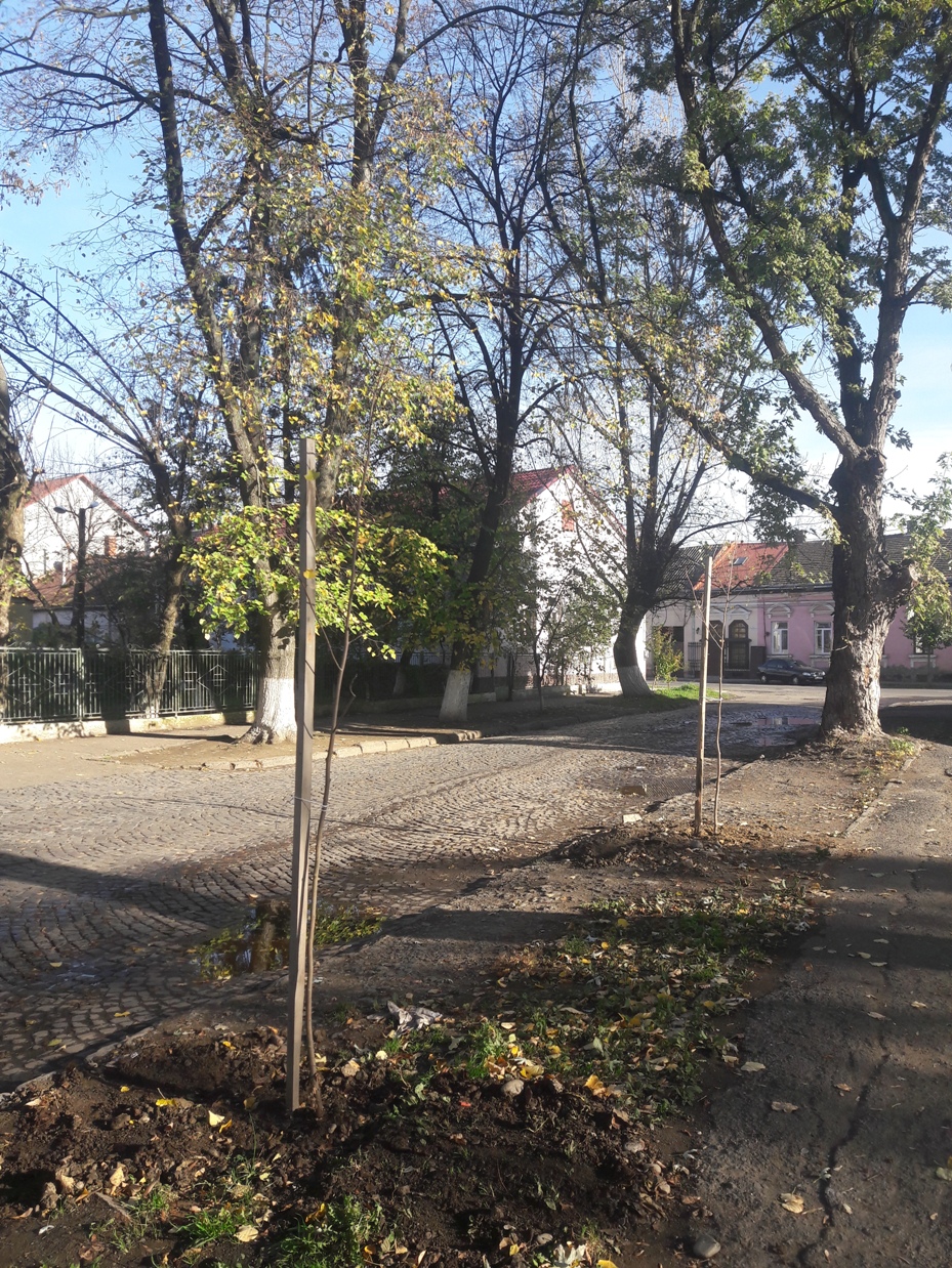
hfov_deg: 49.8
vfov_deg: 63.4
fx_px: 1026
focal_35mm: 28
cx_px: 476
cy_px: 634
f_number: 1.9
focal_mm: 3.7
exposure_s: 1/506
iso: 40
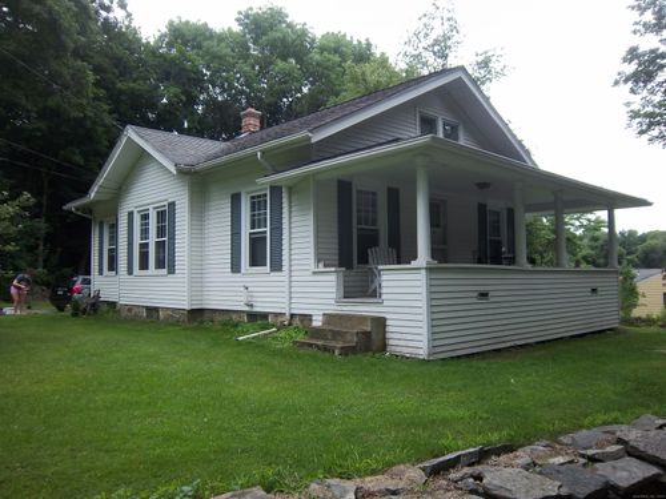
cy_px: 250
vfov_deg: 49.7
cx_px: 333
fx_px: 539
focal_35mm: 28
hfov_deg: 63.4
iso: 64
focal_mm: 5.1
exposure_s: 1/60
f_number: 3.5
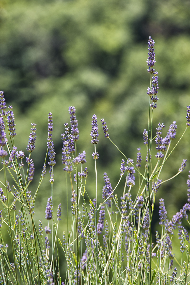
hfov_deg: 3.1
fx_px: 3562
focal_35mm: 450
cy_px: 142
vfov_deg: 4.6
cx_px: 95
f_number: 8
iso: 100
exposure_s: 1/80
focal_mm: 300
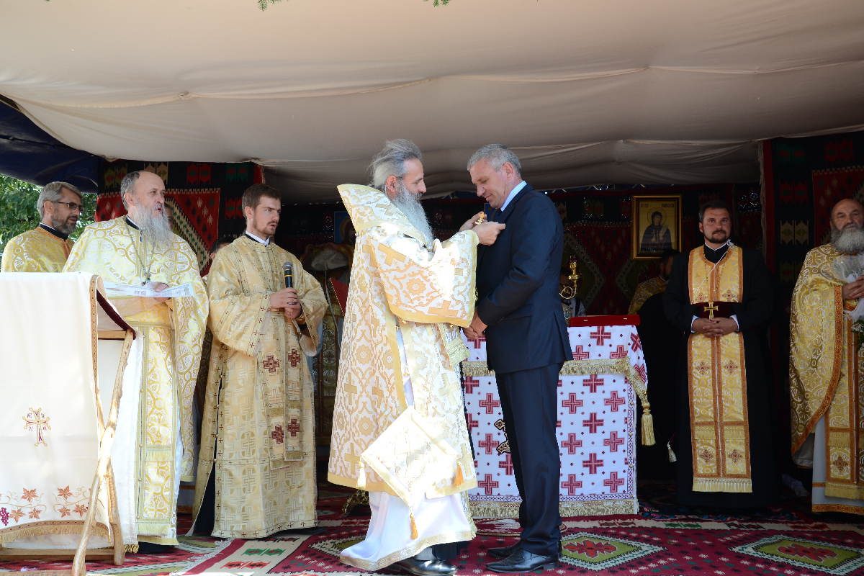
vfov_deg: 34.2
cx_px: 432
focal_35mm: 39
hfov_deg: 49.6
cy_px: 288
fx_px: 936
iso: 160
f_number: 6.3
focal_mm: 26
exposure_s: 1/100
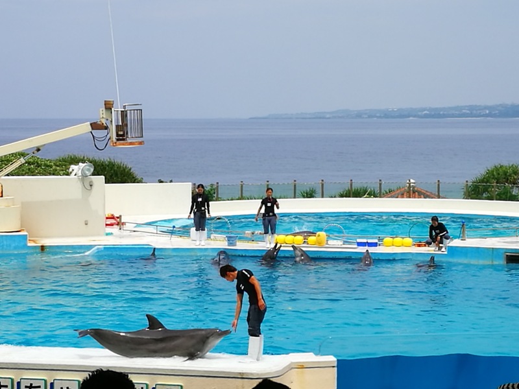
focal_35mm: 108
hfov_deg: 18.2
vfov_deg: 13.7
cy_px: 194
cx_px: 260
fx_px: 1619
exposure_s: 1/1626
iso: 50
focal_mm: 4.5
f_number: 2.2
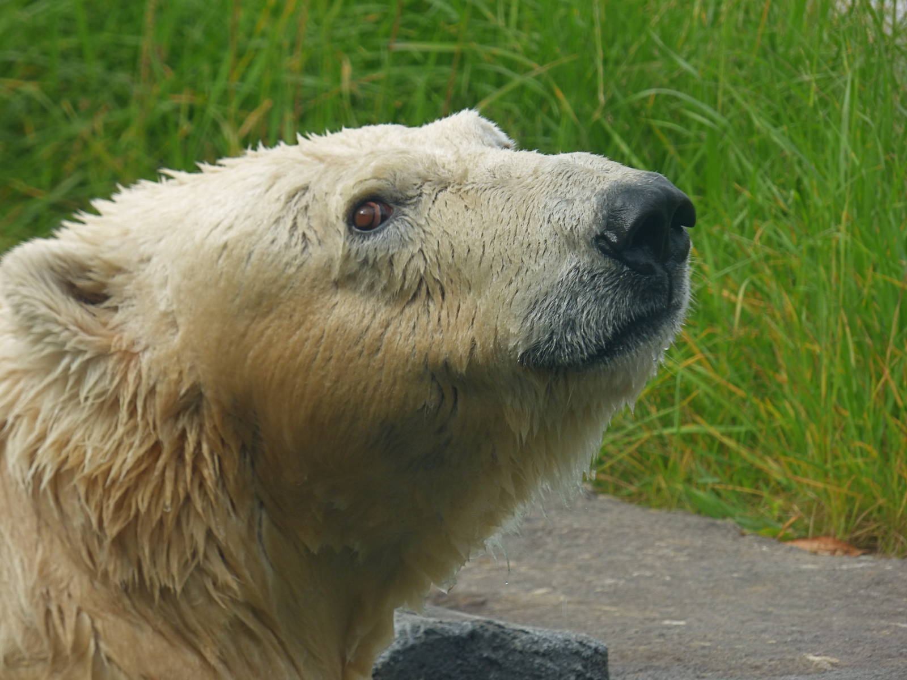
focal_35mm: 430
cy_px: 340
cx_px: 454
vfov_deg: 3.5
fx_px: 11267
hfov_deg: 4.6
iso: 100
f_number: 5.6
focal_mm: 77.02
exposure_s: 1/125
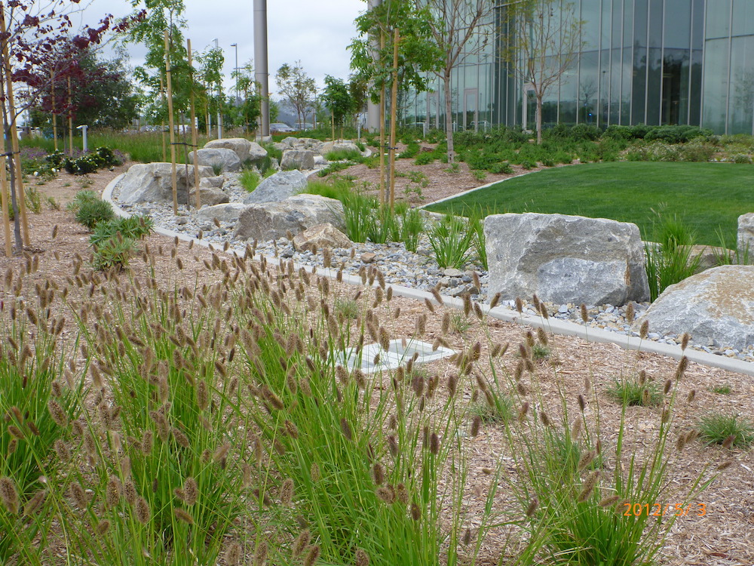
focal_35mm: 44
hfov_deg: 42.9
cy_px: 283
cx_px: 377
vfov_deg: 32.9
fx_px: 958
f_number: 4.3
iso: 100
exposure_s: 1/200
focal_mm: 7.8
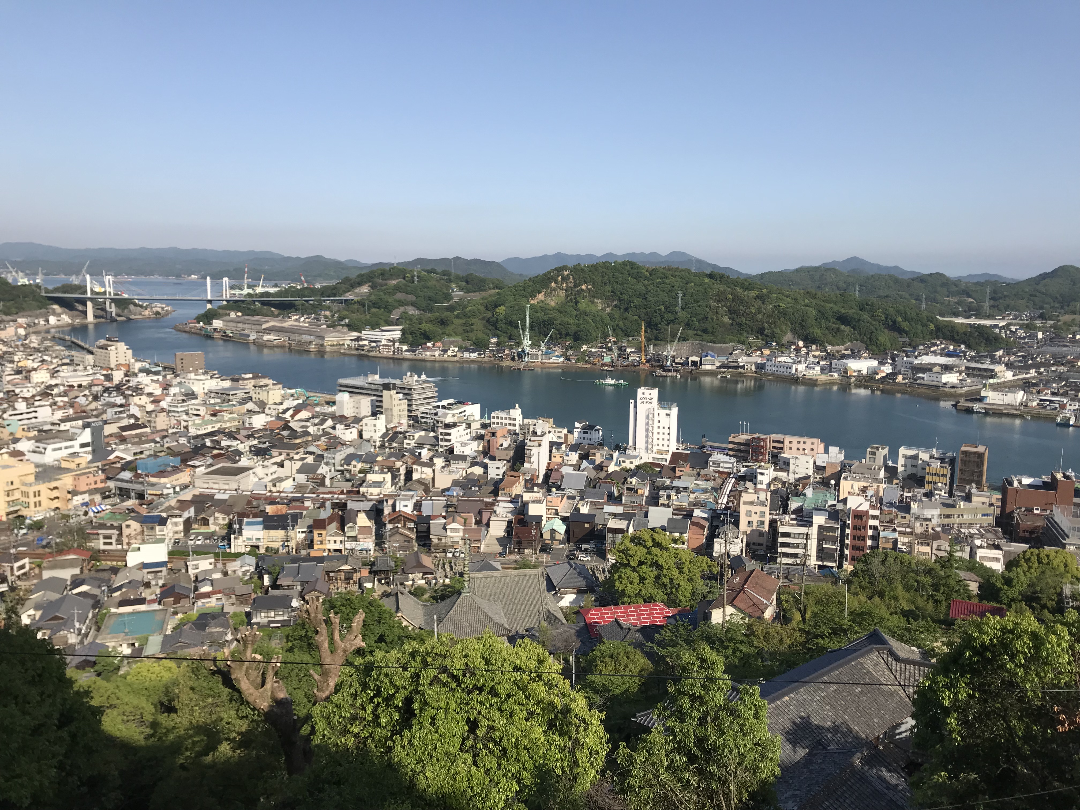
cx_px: 540
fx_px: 874
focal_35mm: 28
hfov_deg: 63.4
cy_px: 405
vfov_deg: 49.7
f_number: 1.8
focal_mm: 3.99
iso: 20
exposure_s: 1/2519
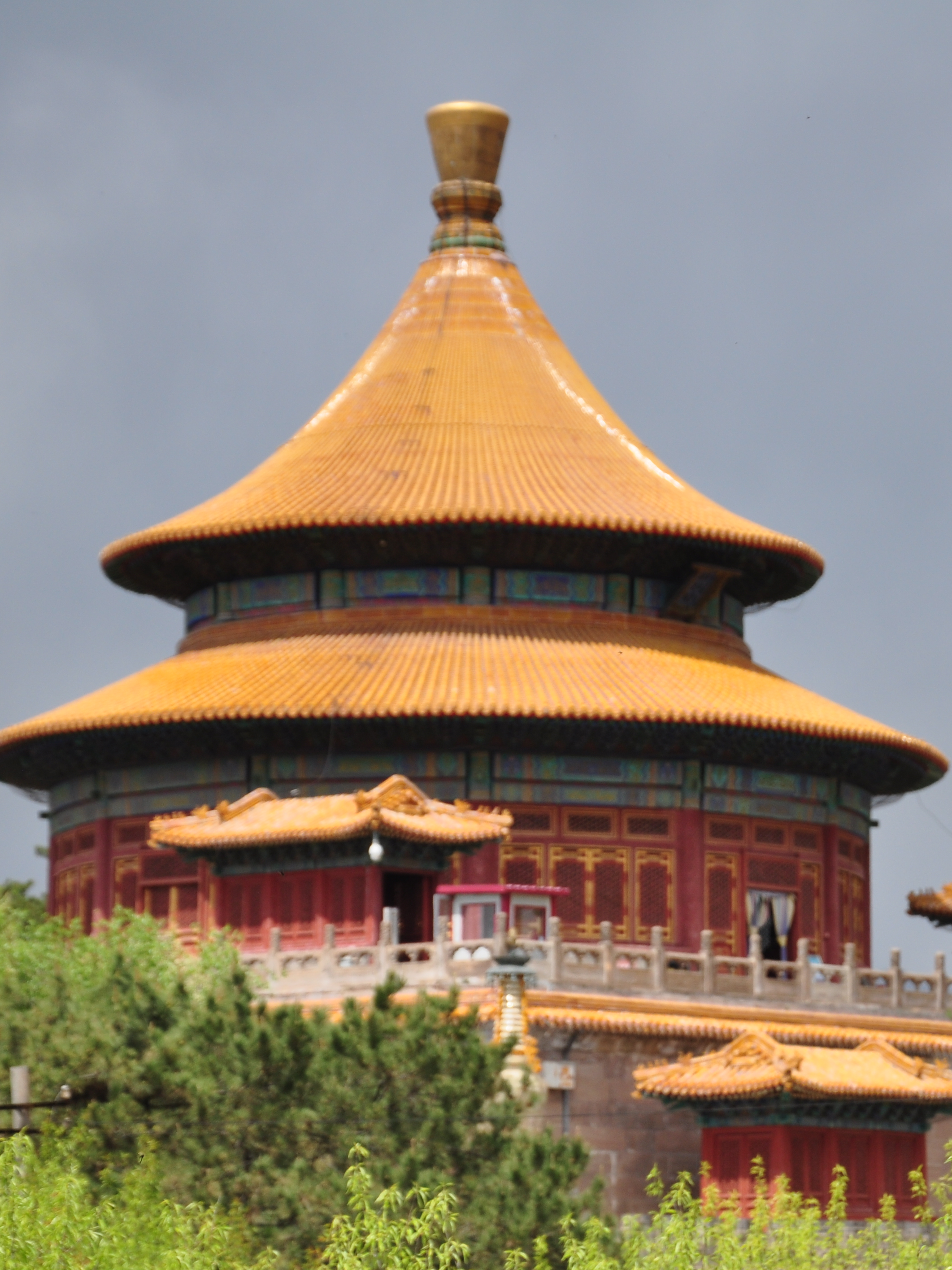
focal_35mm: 144
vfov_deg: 13.7
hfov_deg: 10.3
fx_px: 5281
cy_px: 637
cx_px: 733
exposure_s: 1/800
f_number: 5.6
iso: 200
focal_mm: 66
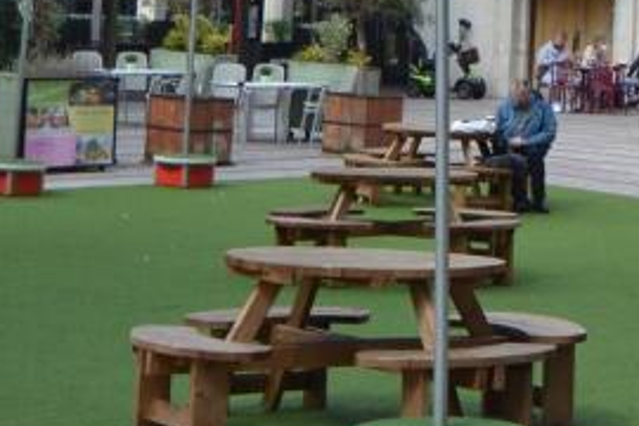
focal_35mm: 125
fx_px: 2219
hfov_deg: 15.8
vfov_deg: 10.6
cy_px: -174
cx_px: 757
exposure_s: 1/125
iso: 100
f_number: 7.1
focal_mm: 22
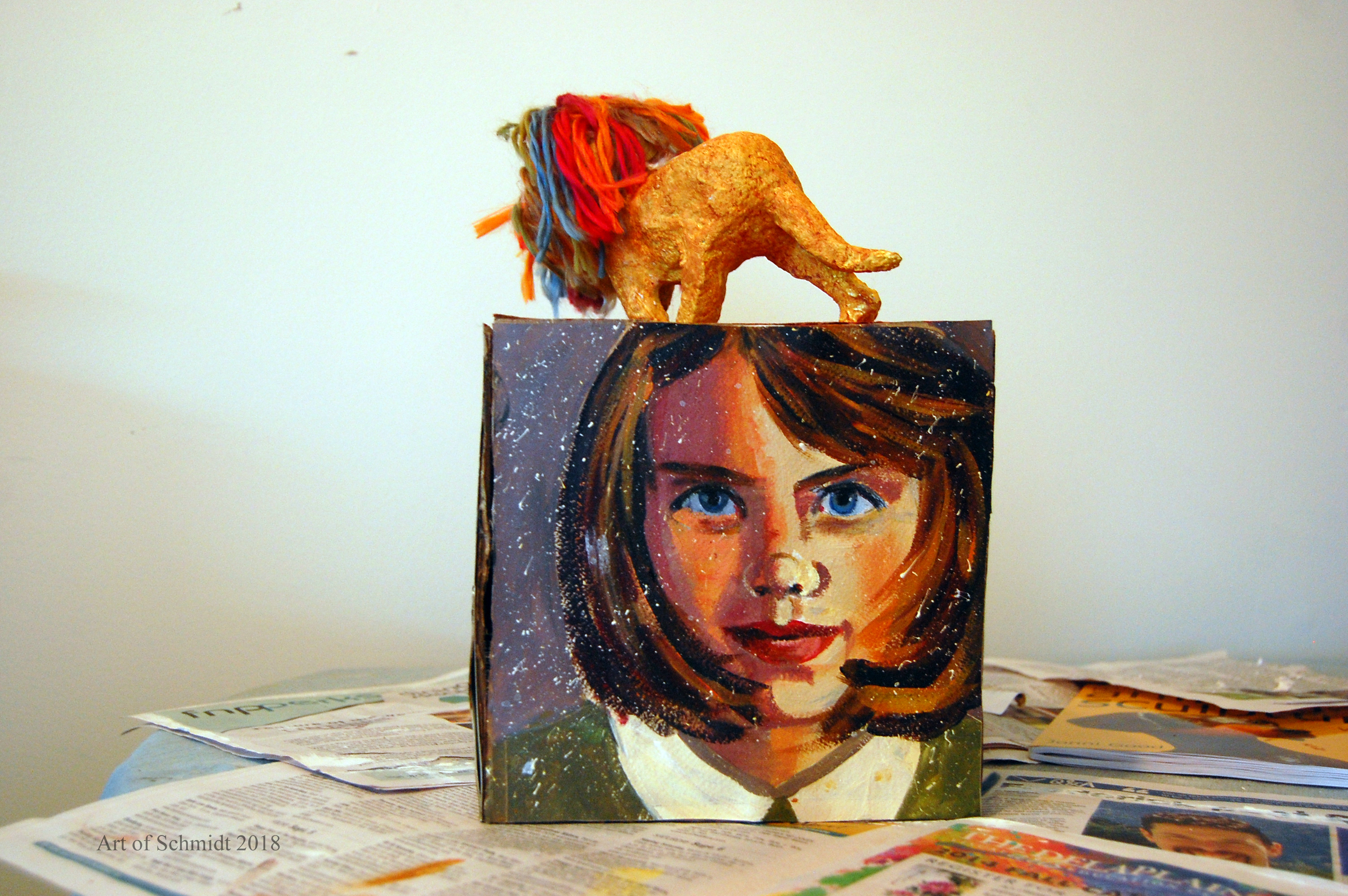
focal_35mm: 39
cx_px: 674
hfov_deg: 49.6
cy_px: 448
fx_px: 1459
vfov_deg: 34.1
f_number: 4
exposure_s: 1/13
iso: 800
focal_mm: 26
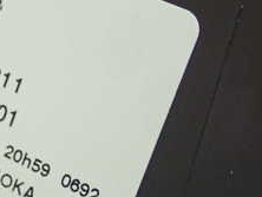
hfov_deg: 14.4
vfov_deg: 11.0
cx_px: 12
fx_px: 1023
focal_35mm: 135
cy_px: 77
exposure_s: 1/50
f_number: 3.2
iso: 800
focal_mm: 9.01
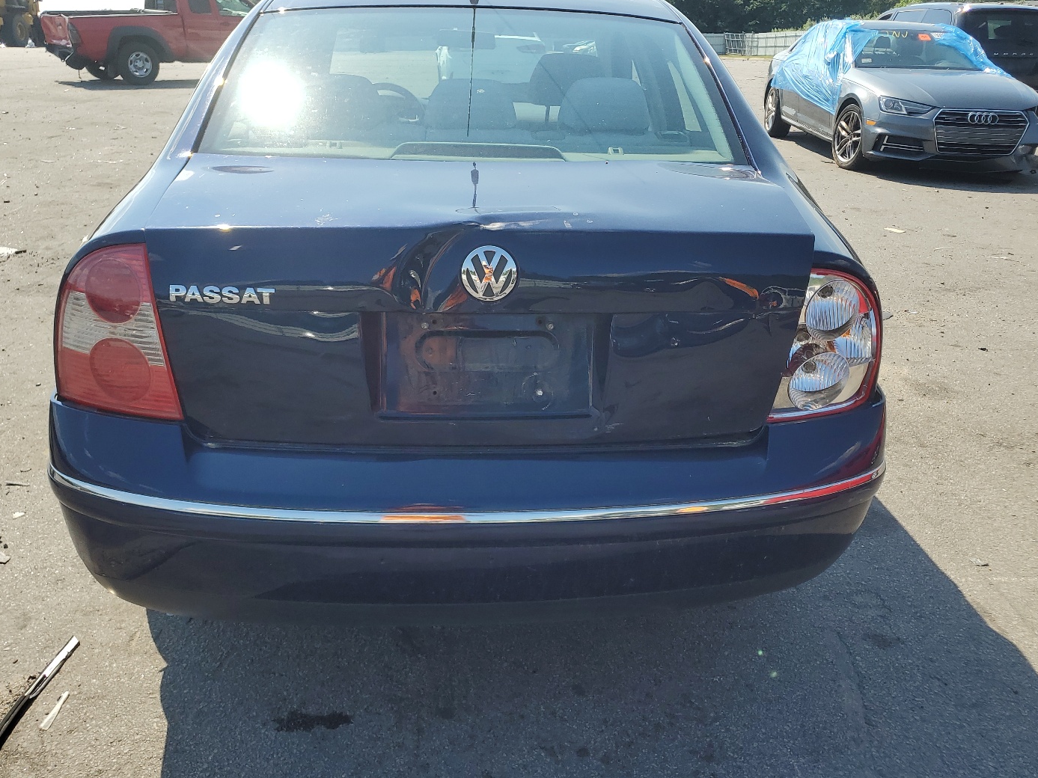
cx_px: 486
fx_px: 900
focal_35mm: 30
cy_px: 378
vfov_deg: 46.8
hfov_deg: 59.9
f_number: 1.5
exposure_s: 1/2500
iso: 50
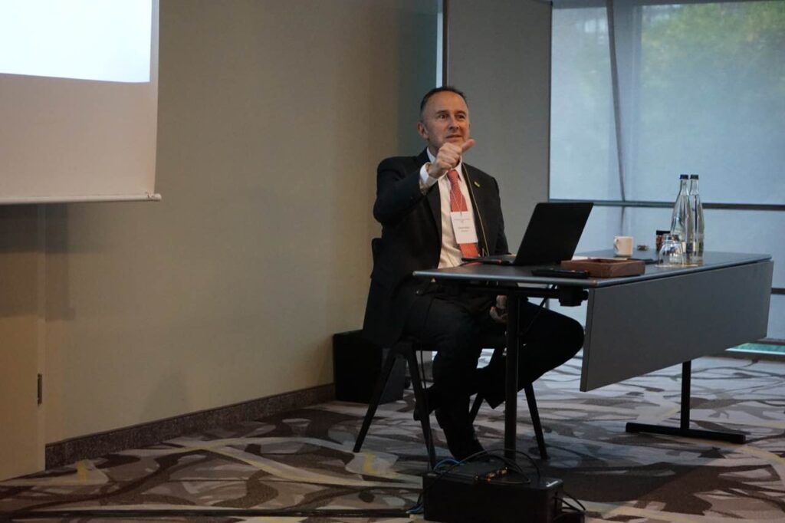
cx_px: 392
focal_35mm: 69
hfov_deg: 29.3
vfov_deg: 19.7
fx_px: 1504
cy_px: 262
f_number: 5.6
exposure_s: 1/160
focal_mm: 69
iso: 6400
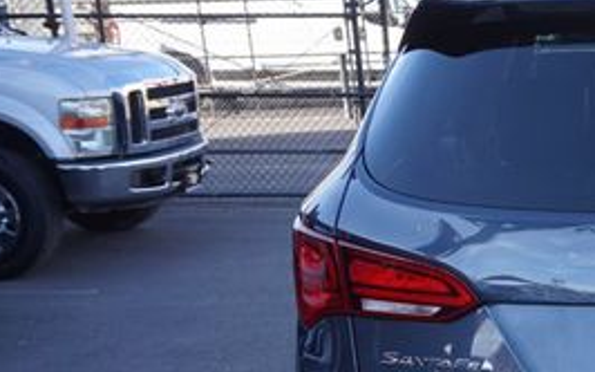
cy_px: 314
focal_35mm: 77
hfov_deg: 24.6
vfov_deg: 16.7
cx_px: 680
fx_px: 1252
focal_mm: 21
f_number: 5.6
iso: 100
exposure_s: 1/80
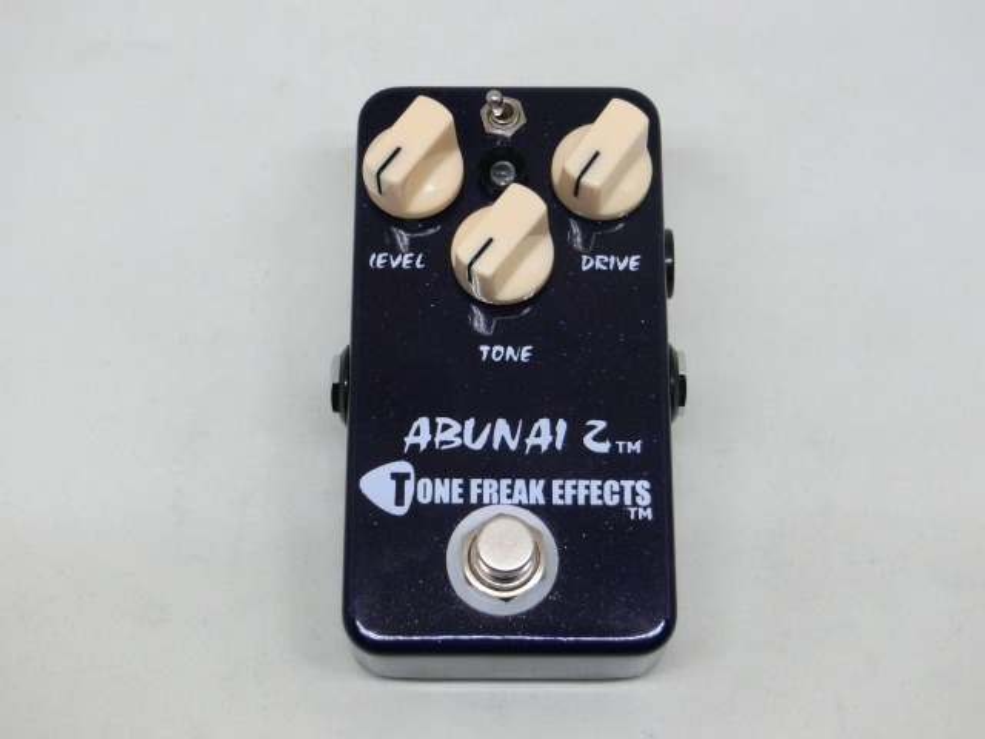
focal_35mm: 52
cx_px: 492
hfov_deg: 36.8
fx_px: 1480
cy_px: 370
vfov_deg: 28.0
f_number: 4.7
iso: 200
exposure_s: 1/125
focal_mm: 9.3
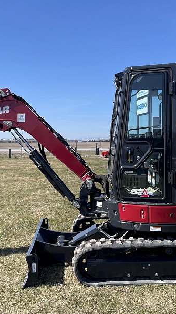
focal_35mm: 38
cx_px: 82
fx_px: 315
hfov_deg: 31.2
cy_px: 156
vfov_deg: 52.8
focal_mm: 4.2
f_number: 1.6
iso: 32
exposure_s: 1/2817
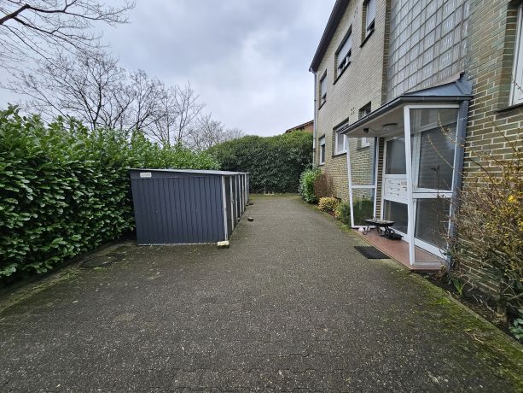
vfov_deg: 89.9
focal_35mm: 13
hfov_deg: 106.2
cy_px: 196
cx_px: 262
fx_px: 196
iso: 80
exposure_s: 1/359
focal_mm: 2.2
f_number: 2.2
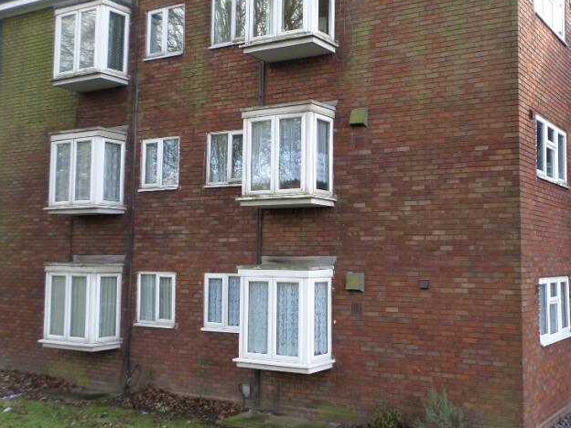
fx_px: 676
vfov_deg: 35.1
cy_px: 195
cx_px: 350
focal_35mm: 41
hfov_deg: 45.5
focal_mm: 4.5
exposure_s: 1/125
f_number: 2.5
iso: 80
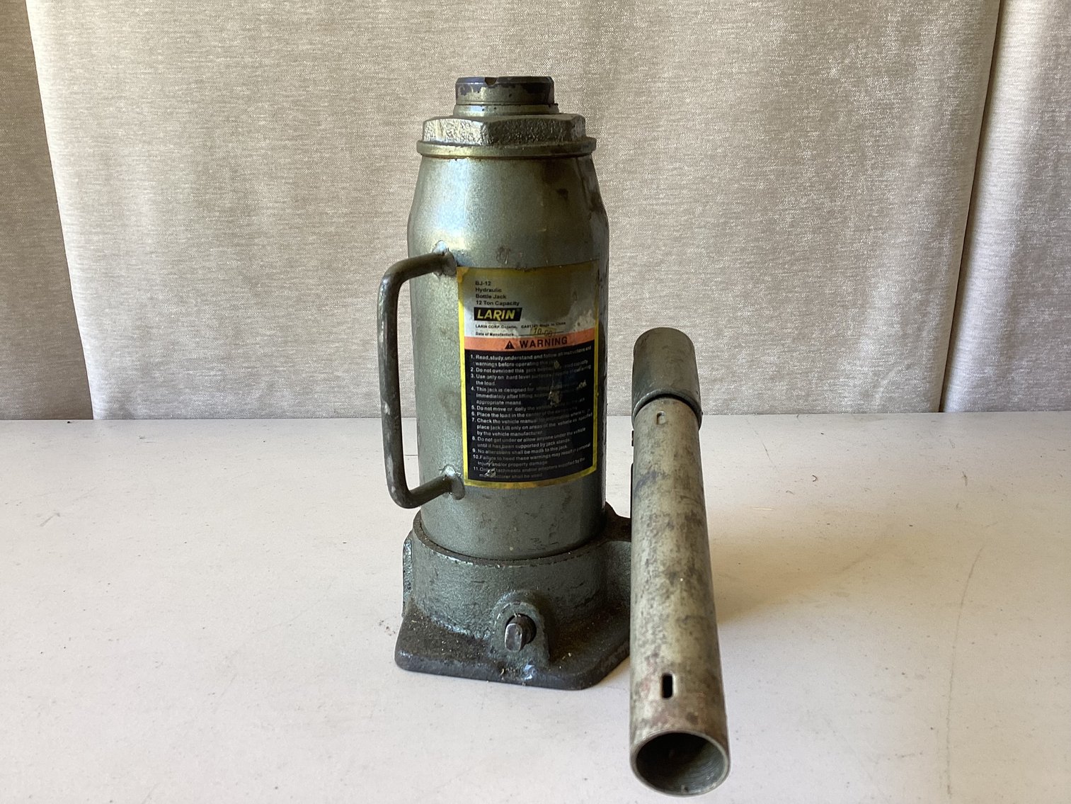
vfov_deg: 45.4
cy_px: 402
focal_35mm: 31
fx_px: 959
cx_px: 536
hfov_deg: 58.3
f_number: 2.4
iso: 50
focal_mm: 3.3
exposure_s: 1/50
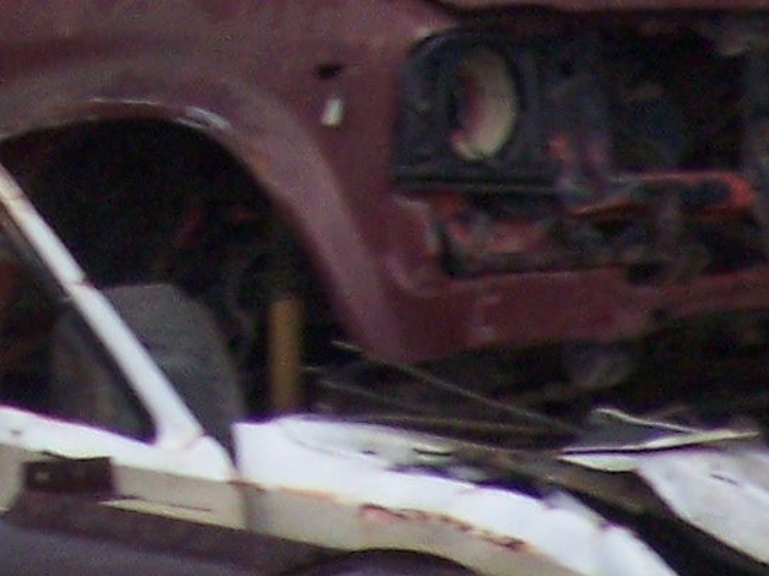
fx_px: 27807
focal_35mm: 1252
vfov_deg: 1.2
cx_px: -327
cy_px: -570
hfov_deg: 1.6
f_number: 3.6
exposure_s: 1/180
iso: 140
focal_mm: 42.8
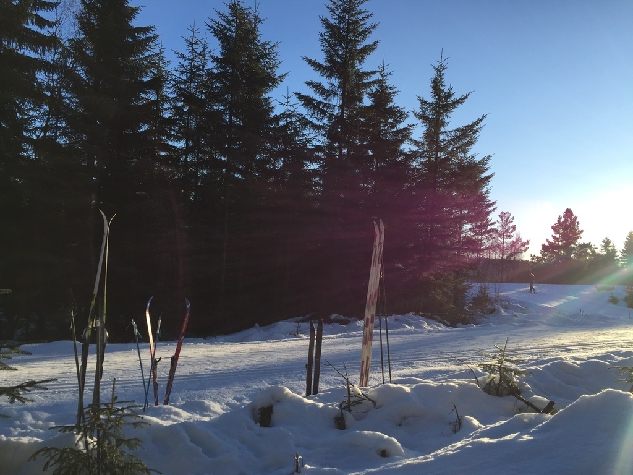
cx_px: 316
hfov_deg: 61.7
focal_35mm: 29
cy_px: 238
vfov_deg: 48.2
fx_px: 530
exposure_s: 1/1041
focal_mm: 4.15
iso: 32
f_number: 2.2
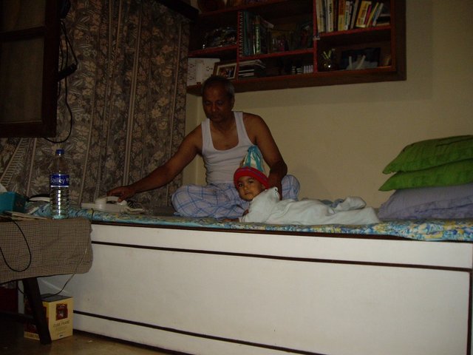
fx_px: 519
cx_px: 236
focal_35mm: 38
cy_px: 178
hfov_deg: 49.0
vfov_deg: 37.7
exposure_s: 1/40
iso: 200
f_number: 2.7
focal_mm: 6.2
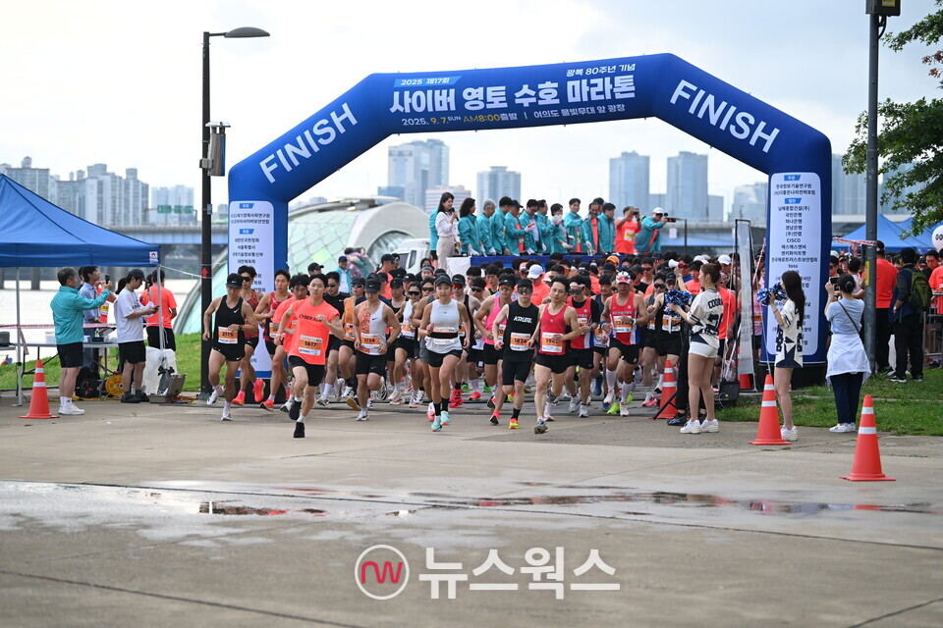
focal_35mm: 102
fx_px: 2672
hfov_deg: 20.0
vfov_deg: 13.4
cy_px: 314
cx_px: 472
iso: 320
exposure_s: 1/1000
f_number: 2.8
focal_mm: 102
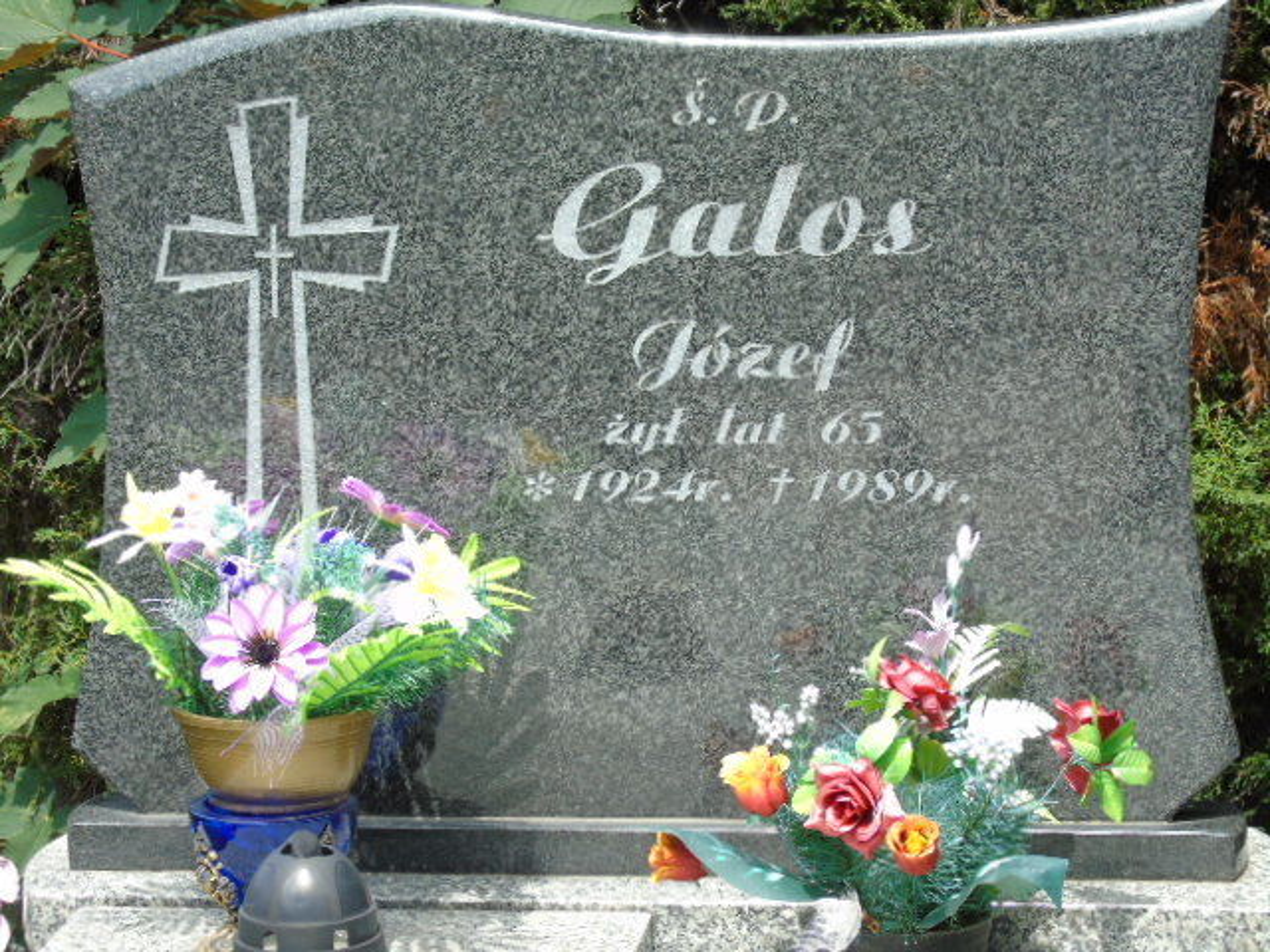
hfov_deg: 15.9
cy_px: 476
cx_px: 635
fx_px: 4549
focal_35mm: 124
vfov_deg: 12.0
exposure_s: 1/125
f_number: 4.6
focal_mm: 22
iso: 80
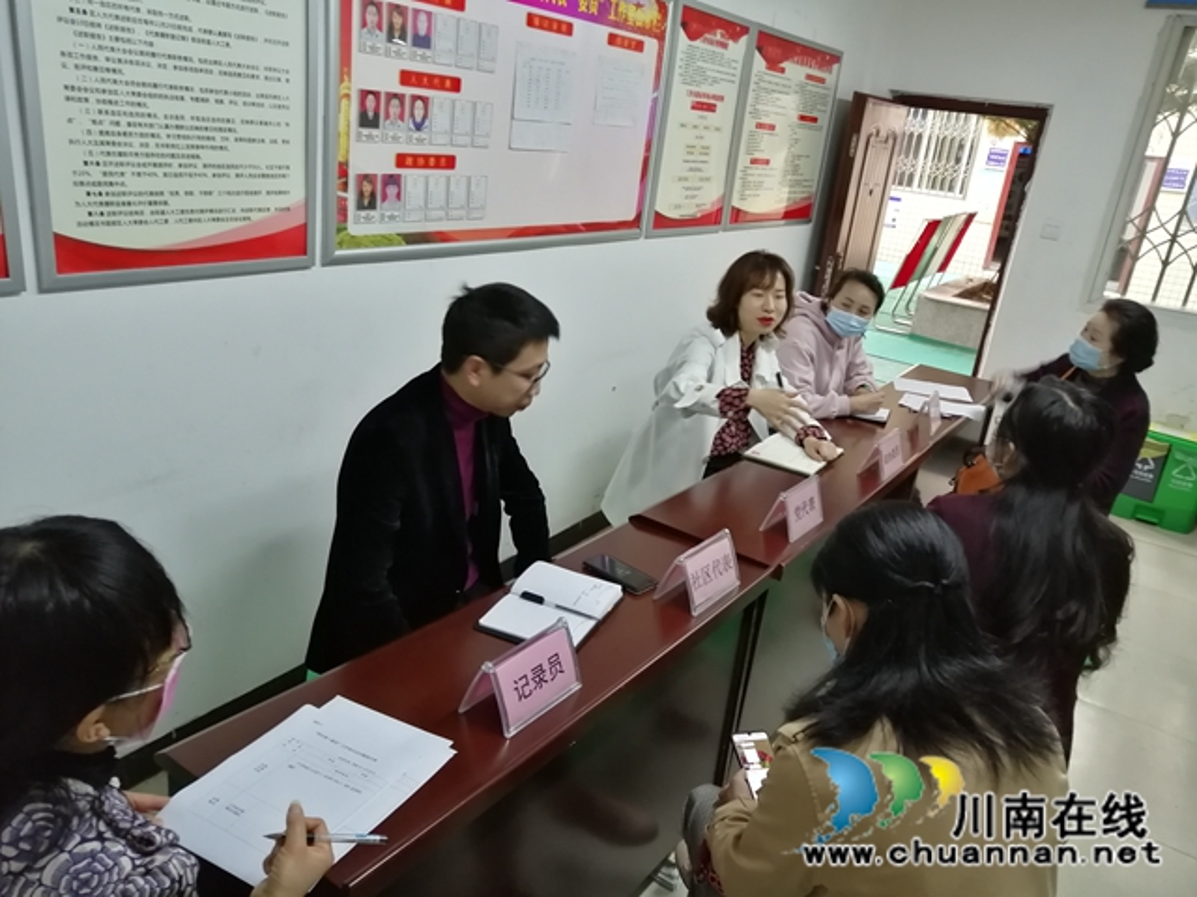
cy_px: 448
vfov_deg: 51.4
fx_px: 934
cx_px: 598
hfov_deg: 65.3
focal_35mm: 27
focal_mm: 3.88
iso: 400
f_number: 1.8
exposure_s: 1/25
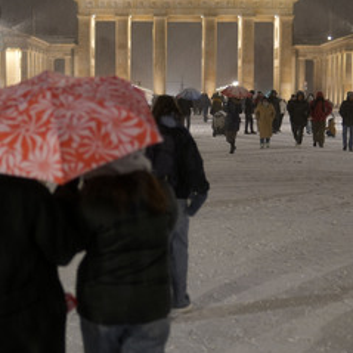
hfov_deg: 24.0
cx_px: 156
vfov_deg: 24.0
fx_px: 831
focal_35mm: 72
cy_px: 145
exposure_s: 1/50
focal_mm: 30
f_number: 1.4
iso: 640
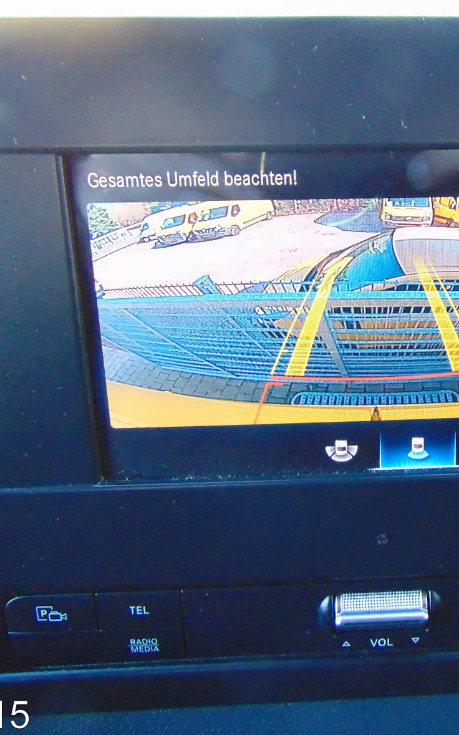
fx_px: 721
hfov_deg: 34.1
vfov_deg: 54.0
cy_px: 371
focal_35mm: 36
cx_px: 377
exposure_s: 1/50
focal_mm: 4.5
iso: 800
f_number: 3
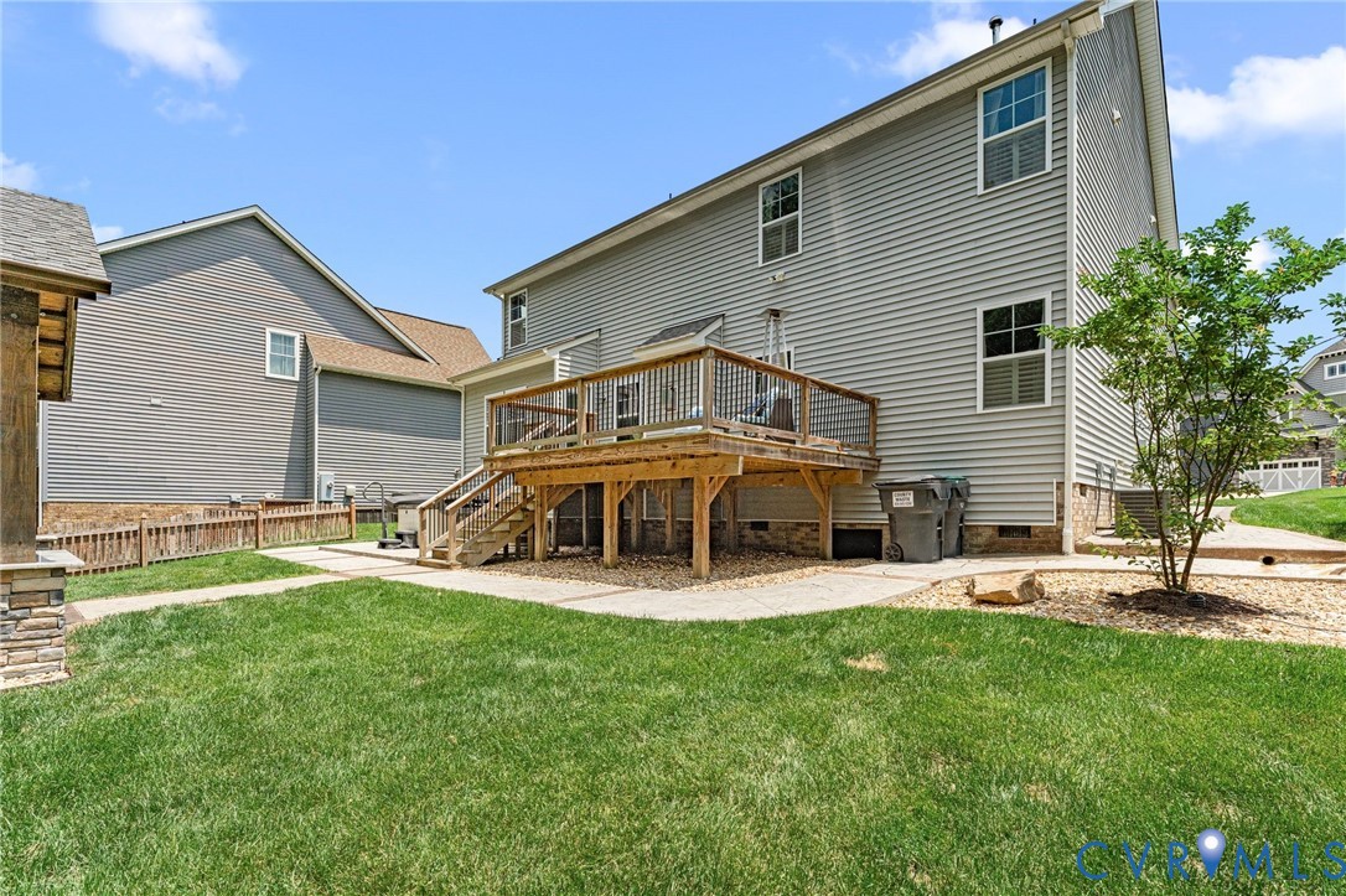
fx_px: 583
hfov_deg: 98.2
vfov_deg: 75.1
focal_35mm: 16
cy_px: 448
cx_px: 673
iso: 1000
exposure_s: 1/3200
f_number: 7.1
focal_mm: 15.6
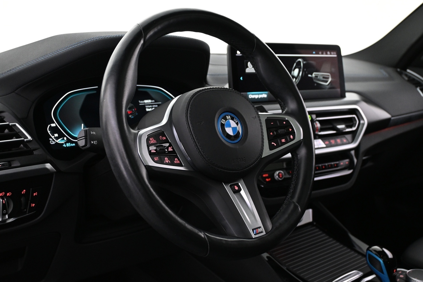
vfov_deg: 32.4
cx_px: 212
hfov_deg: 47.2
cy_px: 141
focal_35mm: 41
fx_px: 485
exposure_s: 1/25
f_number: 4.5
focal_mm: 27.5
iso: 1600
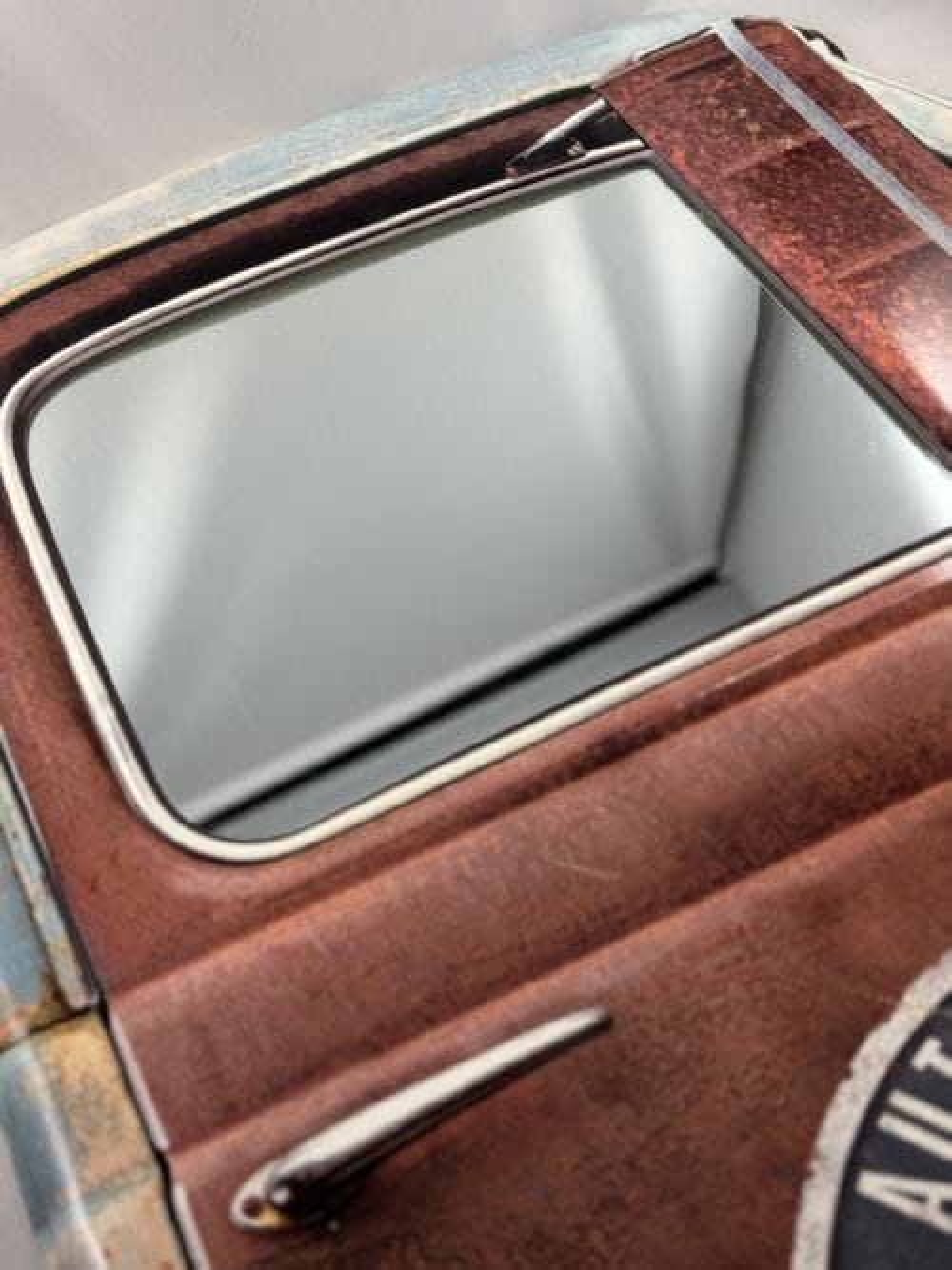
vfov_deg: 39.7
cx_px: 476
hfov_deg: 30.3
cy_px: 635
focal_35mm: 48
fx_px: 1761
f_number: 1.78
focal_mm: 6.86
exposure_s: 1/100
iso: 50
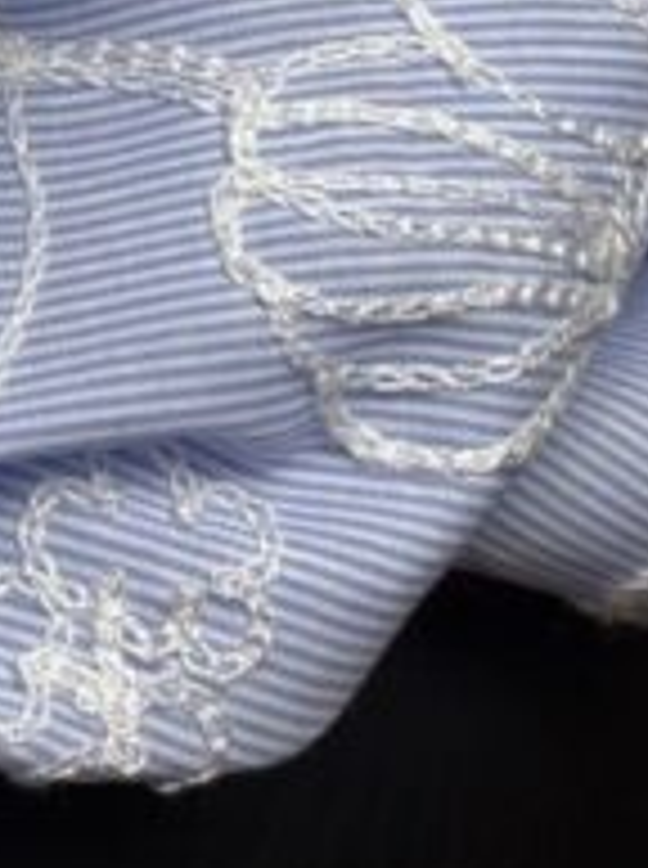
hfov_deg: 6.8
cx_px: 90
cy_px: -436
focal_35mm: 216
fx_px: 5409
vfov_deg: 9.0
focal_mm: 5.96
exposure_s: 1/121
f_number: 1.6
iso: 25
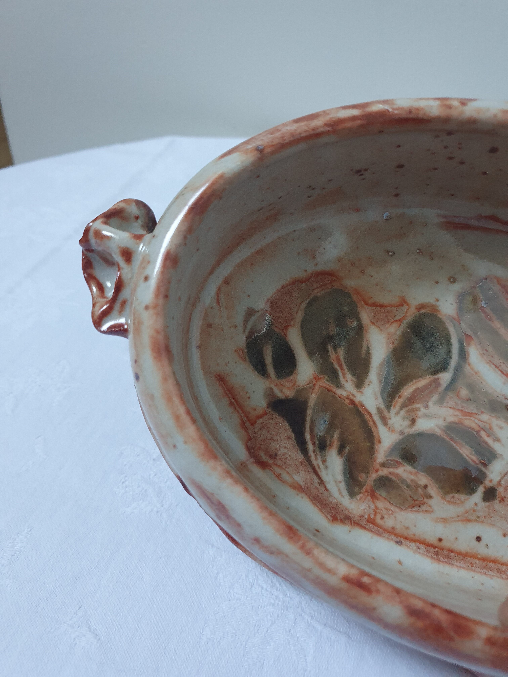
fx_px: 509
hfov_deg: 53.1
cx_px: 254
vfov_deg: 67.3
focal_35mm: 26
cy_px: 338
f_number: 1.5
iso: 320
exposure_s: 1/50
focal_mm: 4.32
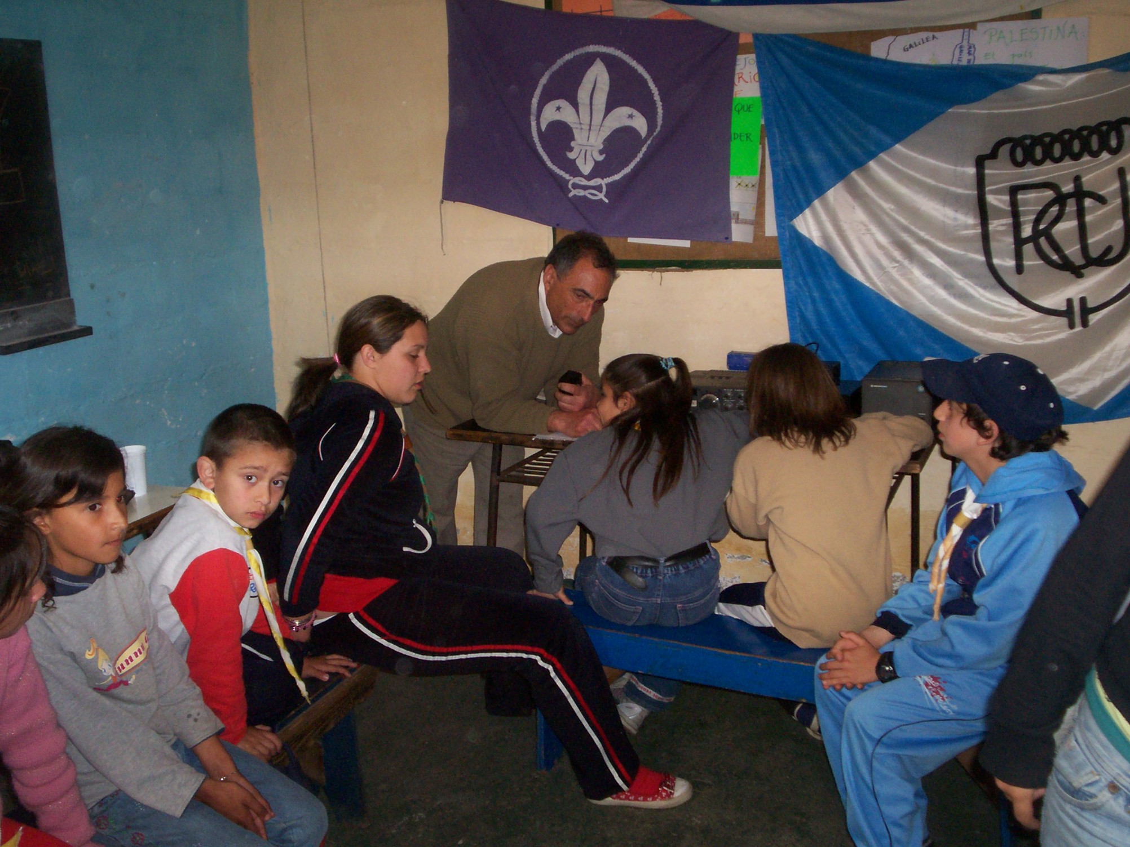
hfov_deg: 51.4
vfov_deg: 39.7
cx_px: 565
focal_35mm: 36
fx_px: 1175
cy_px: 424
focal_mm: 5.9
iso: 140
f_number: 4.5
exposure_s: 1/64
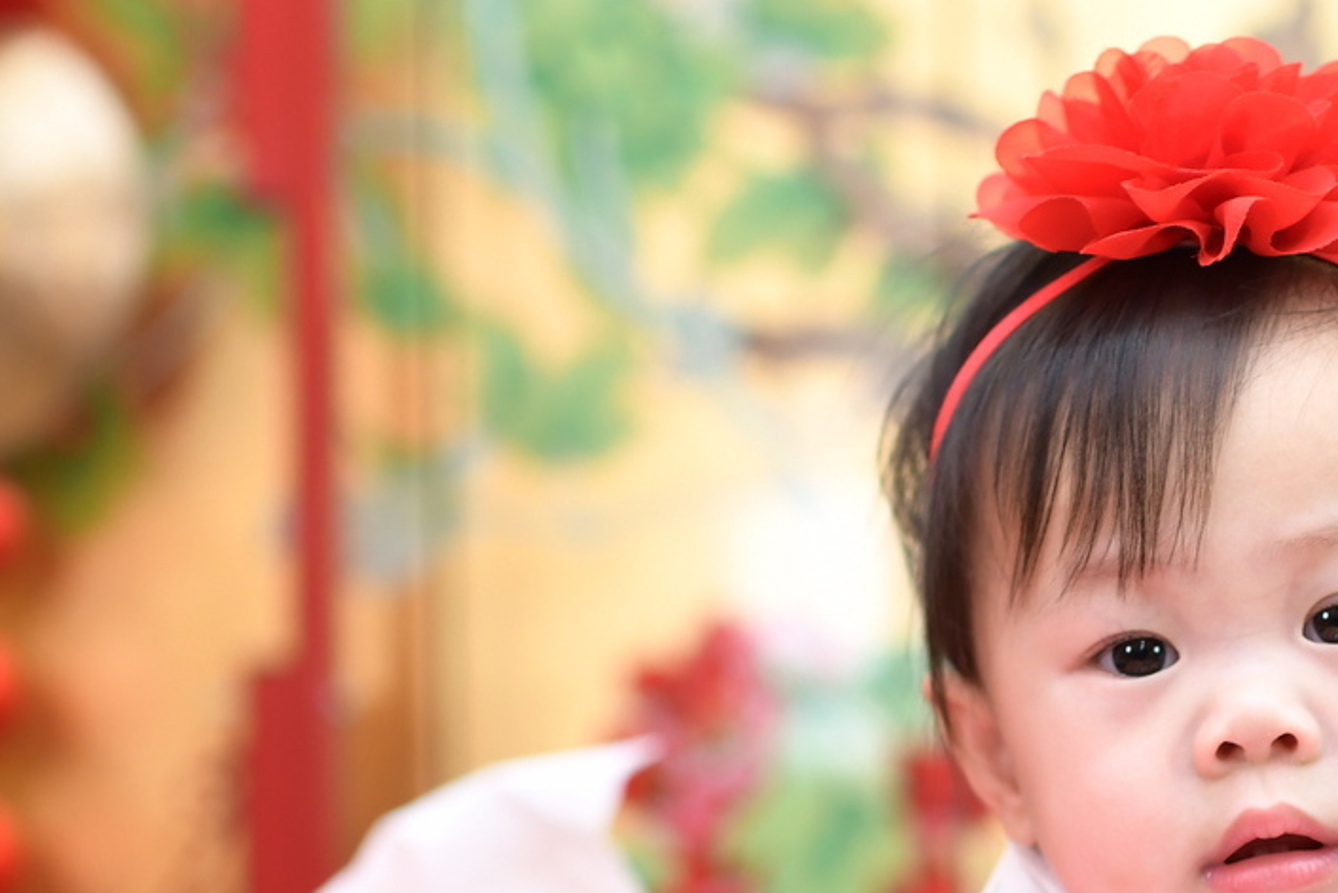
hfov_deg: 16.9
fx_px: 4423
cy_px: 823
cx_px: 1291
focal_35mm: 119
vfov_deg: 11.4
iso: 400
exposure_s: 1/200
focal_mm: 35
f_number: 2.8
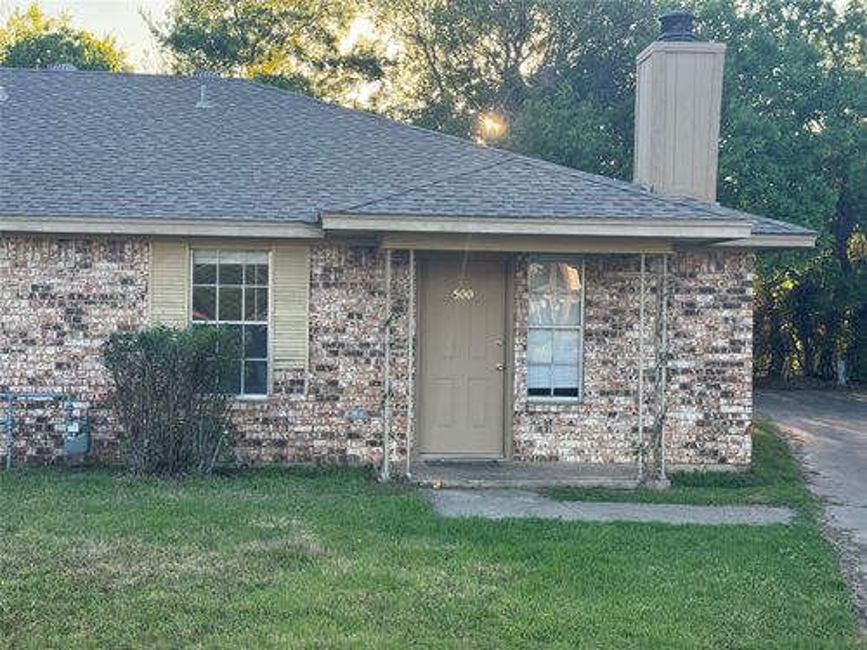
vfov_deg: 30.3
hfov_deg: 39.7
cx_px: 434
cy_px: 325
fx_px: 1202
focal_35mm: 48
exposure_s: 1/522
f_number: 1.78
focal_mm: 6.76
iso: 64
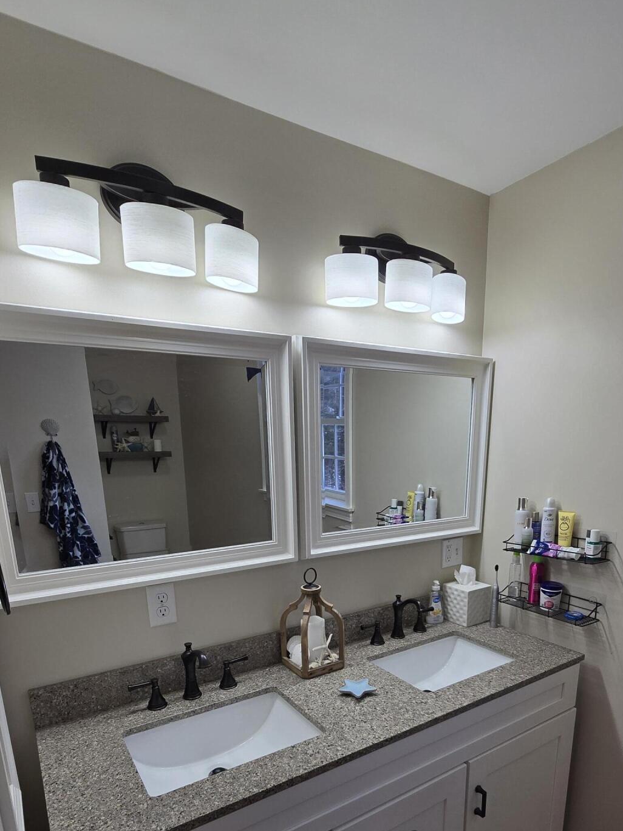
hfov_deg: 68.6
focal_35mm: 19
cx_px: 329
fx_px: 456
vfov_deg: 81.4
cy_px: 563
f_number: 2.2
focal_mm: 2.2
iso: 50
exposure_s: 1/121
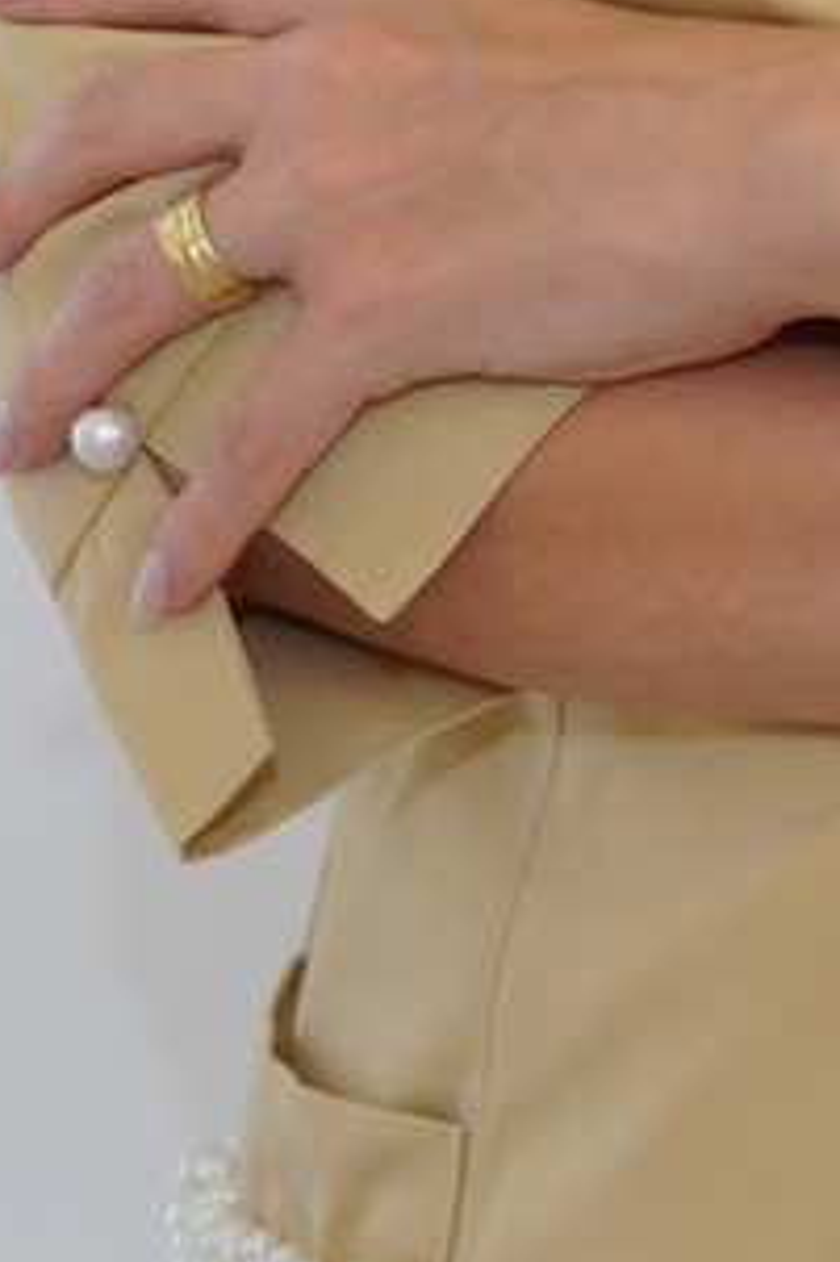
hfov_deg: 4.5
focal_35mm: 302
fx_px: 10581
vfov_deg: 6.7
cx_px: 1057
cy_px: -907
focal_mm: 56
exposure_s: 1/100
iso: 160
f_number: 3.5
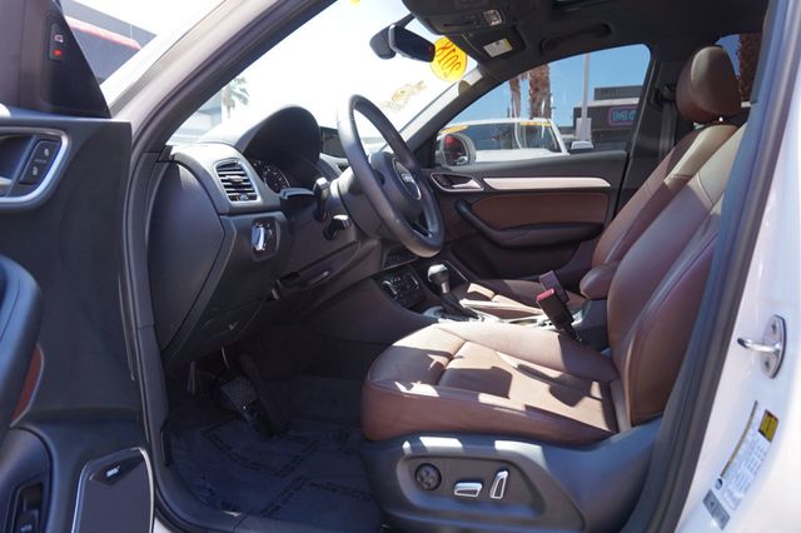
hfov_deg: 73.8
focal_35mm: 24
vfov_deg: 53.1
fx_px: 534
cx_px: 400
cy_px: 266
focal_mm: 16
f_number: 4.5
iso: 100
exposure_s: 1/80
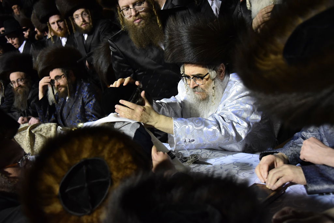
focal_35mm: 48
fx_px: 445
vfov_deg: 28.1
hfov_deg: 41.1
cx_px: 167
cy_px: 112
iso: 5000
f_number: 4.2
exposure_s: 1/125
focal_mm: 48
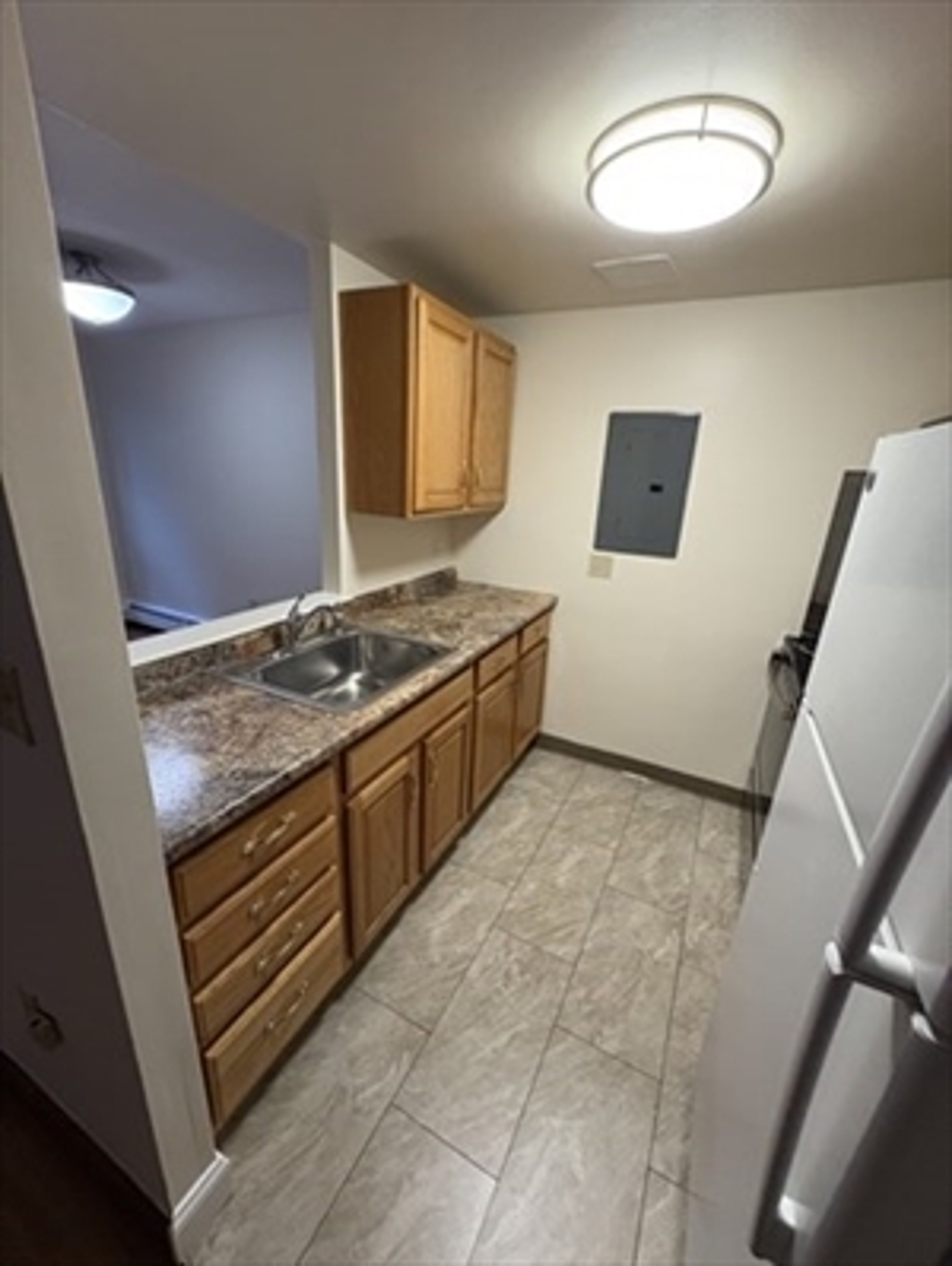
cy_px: 633
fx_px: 513
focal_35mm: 14
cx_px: 476
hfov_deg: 85.8
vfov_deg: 102.0
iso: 250
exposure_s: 1/60
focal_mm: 2.22
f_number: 2.2
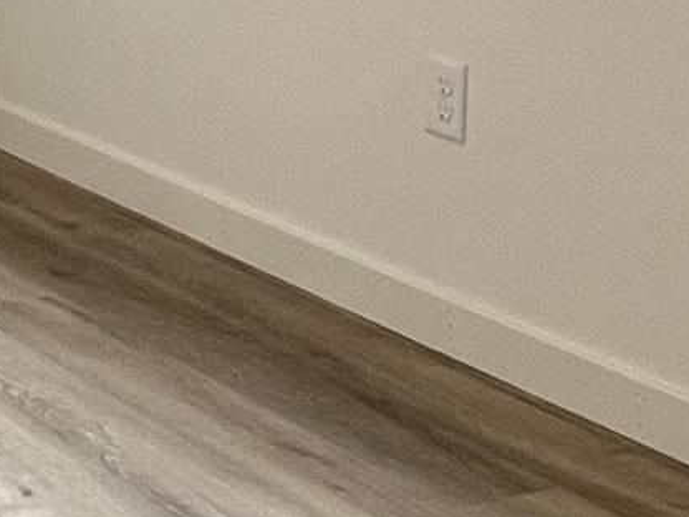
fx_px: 1911
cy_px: -442
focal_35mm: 96
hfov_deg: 18.1
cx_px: -353
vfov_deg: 13.6
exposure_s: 1/120
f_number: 1.8
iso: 64
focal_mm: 1.57
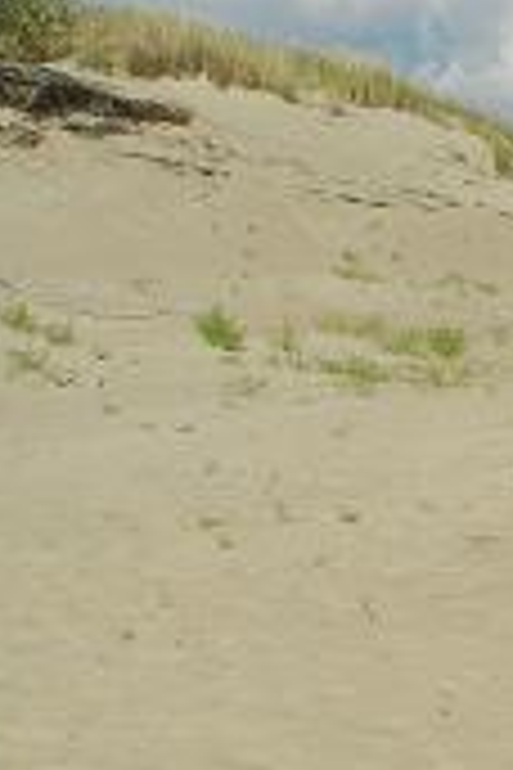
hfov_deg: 15.0
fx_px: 1859
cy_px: 423
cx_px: 680
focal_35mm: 87
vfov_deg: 23.4
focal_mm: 6
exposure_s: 1/1000
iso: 100
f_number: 5.6
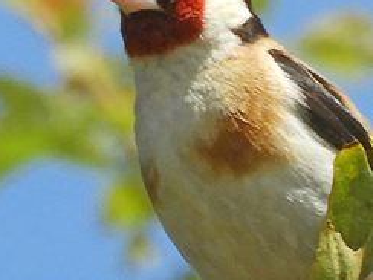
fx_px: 12963
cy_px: 223
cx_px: 138
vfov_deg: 1.2
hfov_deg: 1.6
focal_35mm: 1203
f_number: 5.6
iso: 100
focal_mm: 71.7
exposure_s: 1/400
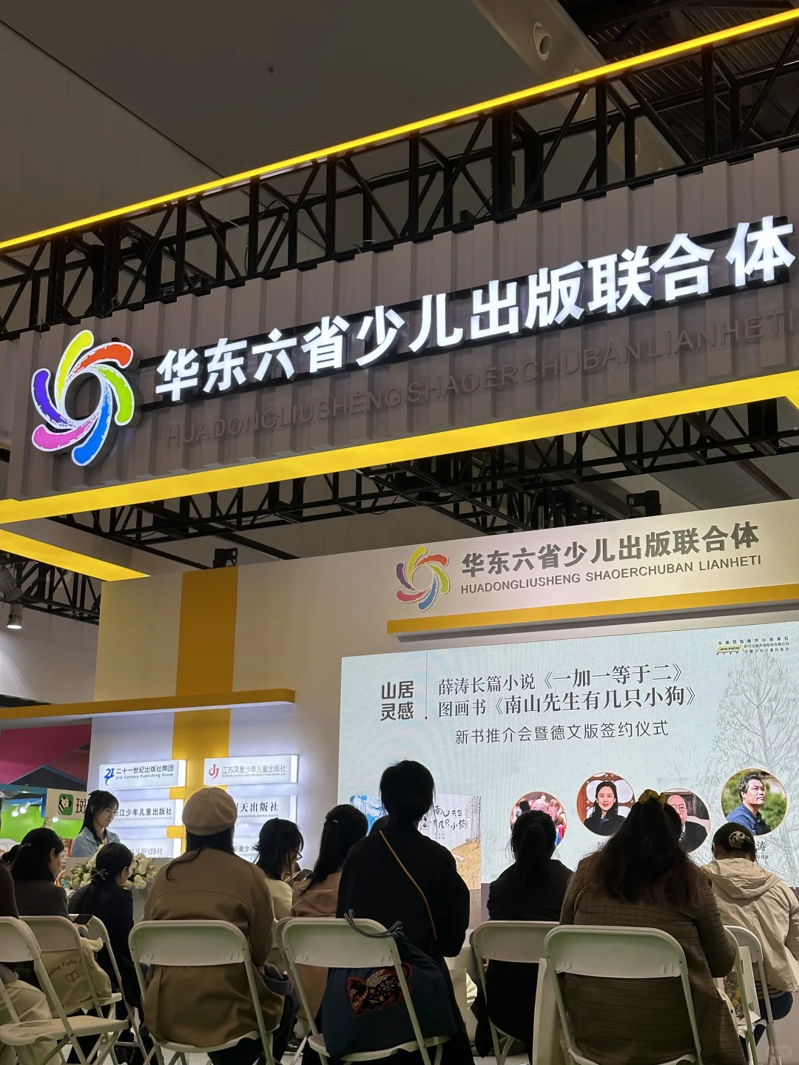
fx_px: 1477
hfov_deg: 30.3
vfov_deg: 39.7
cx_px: 400
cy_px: 532
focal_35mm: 48
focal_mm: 6.86
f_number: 1.78
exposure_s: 1/205
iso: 50
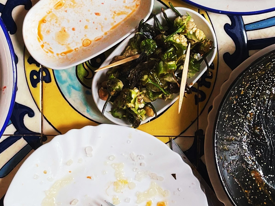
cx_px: 103
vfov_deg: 16.7
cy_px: 50
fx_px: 699
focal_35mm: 88
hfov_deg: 22.2
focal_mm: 5.1
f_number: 1.6
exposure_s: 1/152
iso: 32
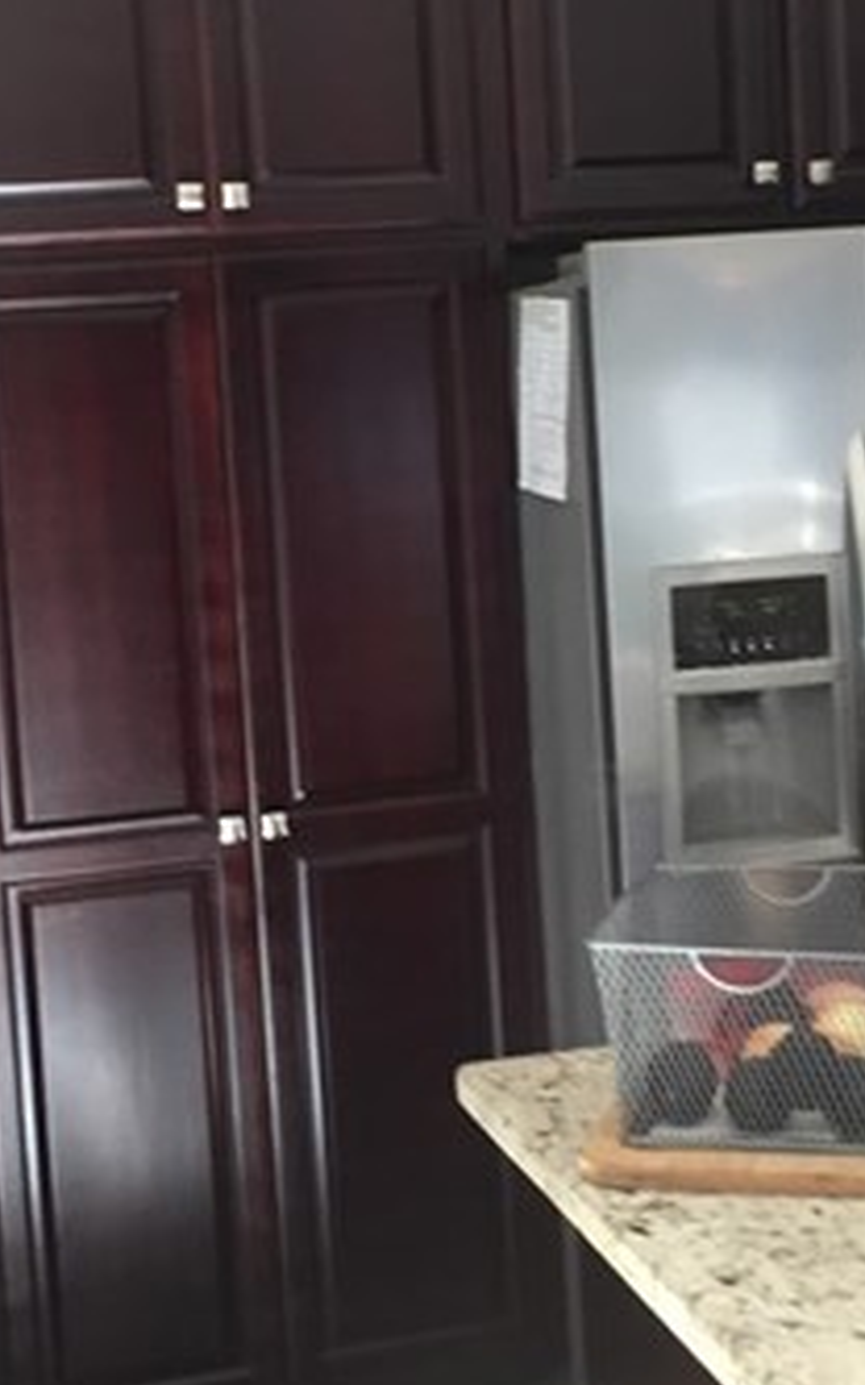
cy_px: 616
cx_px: 416
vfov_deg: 34.5
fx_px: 2226
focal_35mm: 59
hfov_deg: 22.0
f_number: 2.2
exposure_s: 1/30
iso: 80
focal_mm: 4.15
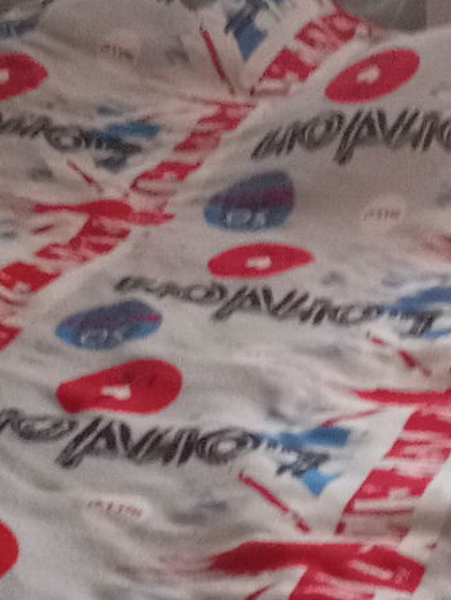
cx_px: 456
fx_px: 2239
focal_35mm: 129
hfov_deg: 11.4
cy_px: 315
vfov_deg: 15.3
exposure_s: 1/33.3
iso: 1625
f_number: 1.8
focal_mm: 4.05
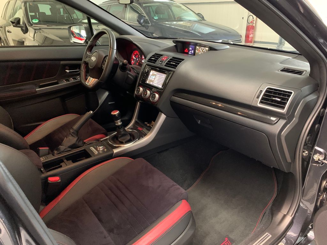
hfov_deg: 67.3
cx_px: 164
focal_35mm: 26
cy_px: 122
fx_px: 246
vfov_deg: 53.1
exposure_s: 1/30
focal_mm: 4.25
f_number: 1.8
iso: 640
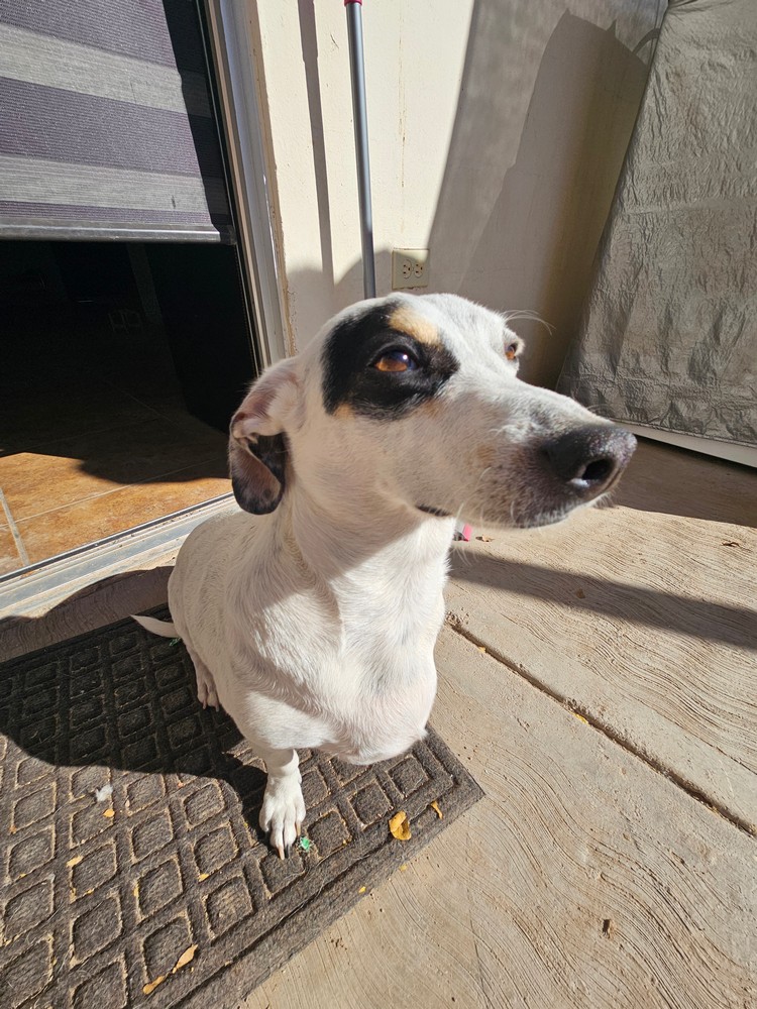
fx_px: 379
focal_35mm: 13
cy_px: 504
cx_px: 378
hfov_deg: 89.9
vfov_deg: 106.2
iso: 50
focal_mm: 2.2
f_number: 2.2
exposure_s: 1/3034
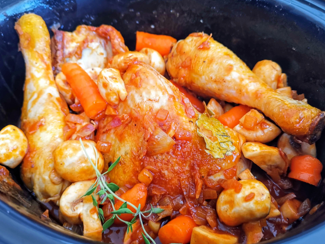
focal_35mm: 30
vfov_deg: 46.8
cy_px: 116
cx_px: 158
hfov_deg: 60.0
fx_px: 282
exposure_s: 1/33.3
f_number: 1.8
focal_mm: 3.95
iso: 640
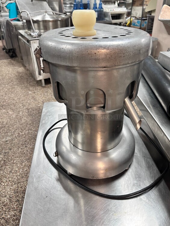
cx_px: 92
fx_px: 170
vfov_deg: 67.2
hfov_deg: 53.0
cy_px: 105
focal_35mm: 26
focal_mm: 6.86
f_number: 1.78
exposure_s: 1/60
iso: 250
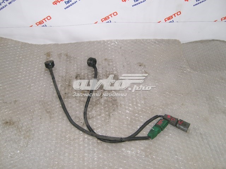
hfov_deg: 52.6
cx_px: 113
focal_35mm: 35
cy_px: 84
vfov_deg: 40.7
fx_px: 229
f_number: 2.8
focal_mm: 5.8
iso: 100
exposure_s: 1/45
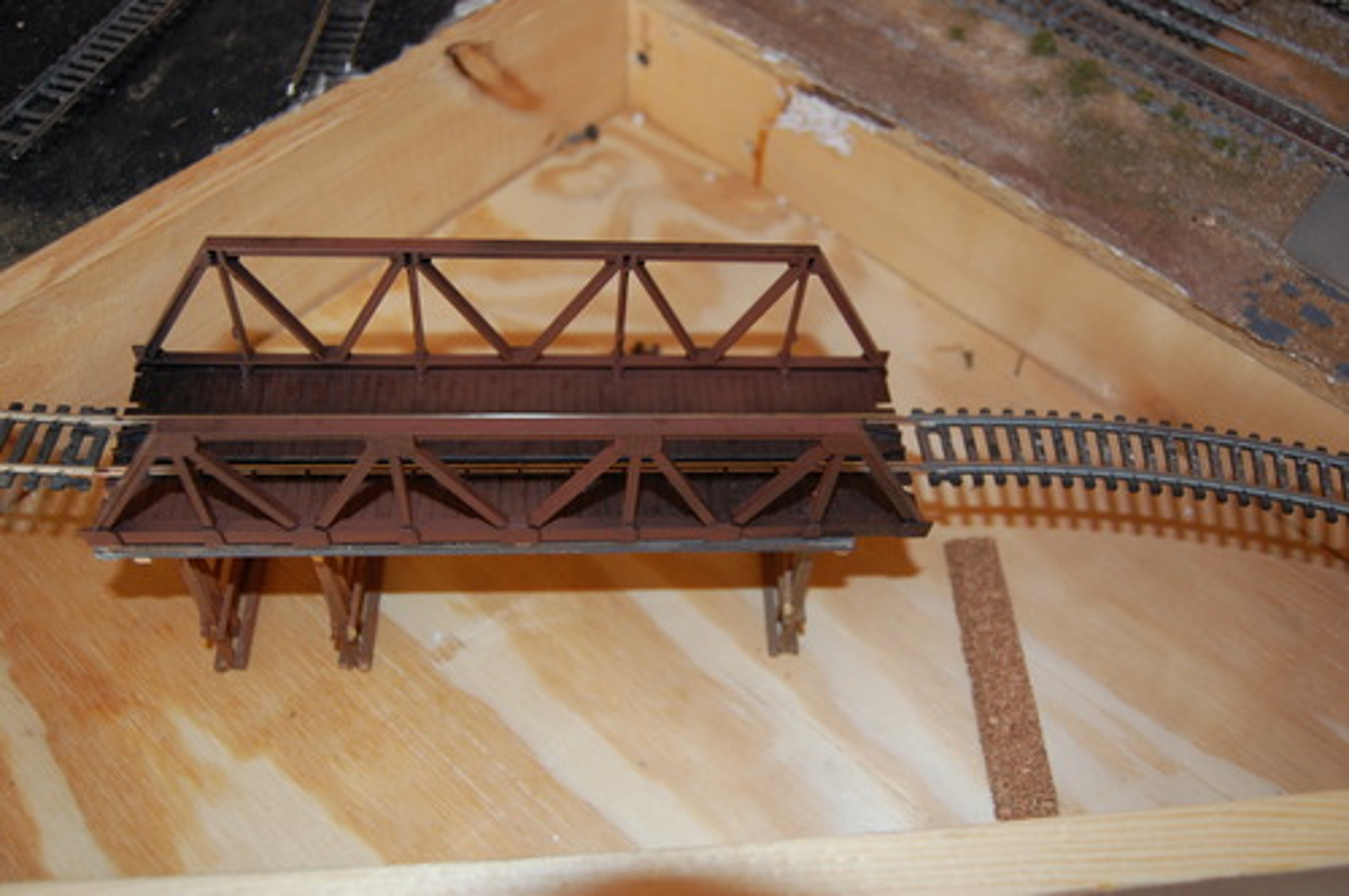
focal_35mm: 30
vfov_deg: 43.5
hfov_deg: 62.0
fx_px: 1123
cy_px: 448
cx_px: 674
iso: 360
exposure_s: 1/60
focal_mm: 20
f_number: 3.8
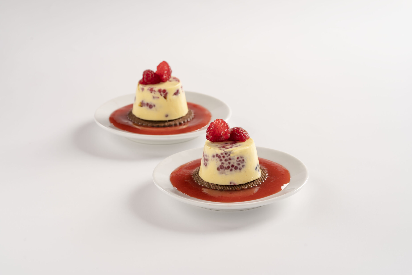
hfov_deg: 21.0
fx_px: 1110
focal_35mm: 97
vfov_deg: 14.1
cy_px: 133
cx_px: 192
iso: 100
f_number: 10
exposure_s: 1/80
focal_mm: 90
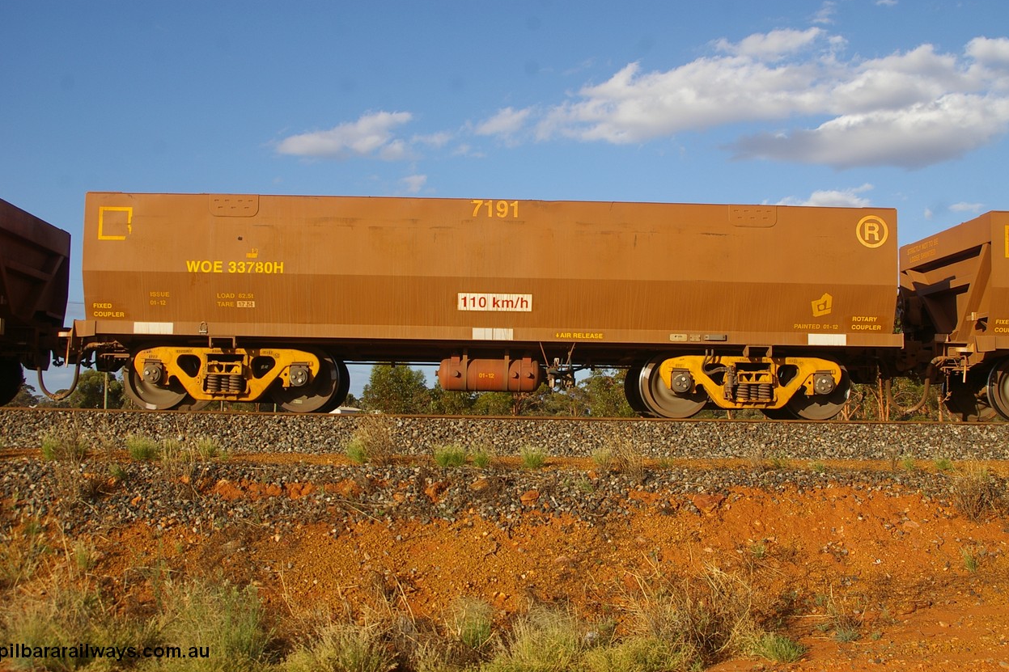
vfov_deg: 33.4
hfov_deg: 48.5
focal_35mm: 40
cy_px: 332
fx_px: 1121
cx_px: 492
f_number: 8
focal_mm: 26
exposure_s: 1/500
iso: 200
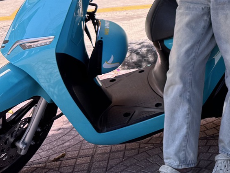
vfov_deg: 16.4
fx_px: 565
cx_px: 324
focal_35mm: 85
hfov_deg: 20.4
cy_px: -53
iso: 80
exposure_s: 1/782
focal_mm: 6.76
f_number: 1.78
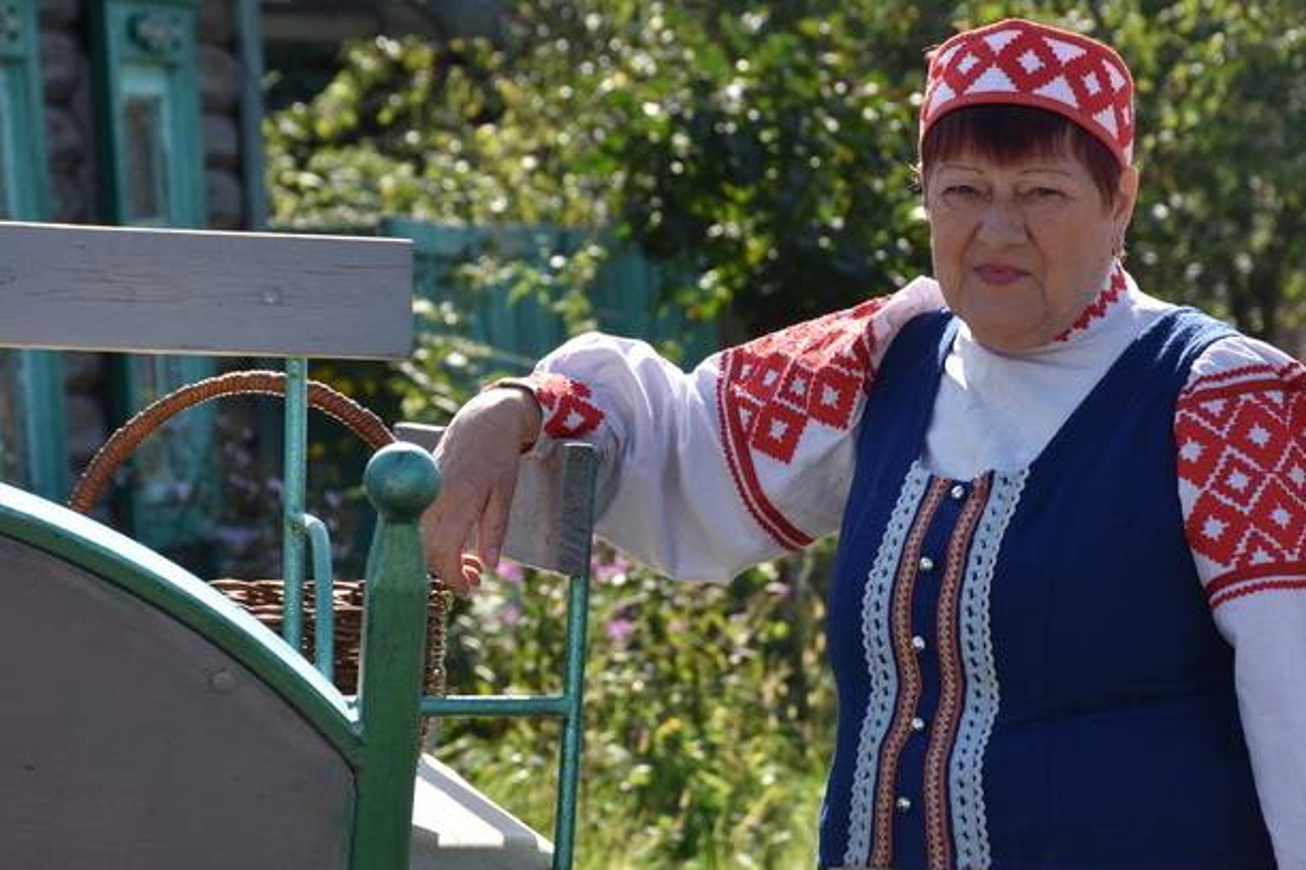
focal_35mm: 175
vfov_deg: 7.9
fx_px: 6334
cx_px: 749
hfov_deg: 11.8
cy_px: 397
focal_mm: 95
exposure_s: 1/500
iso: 320
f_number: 8
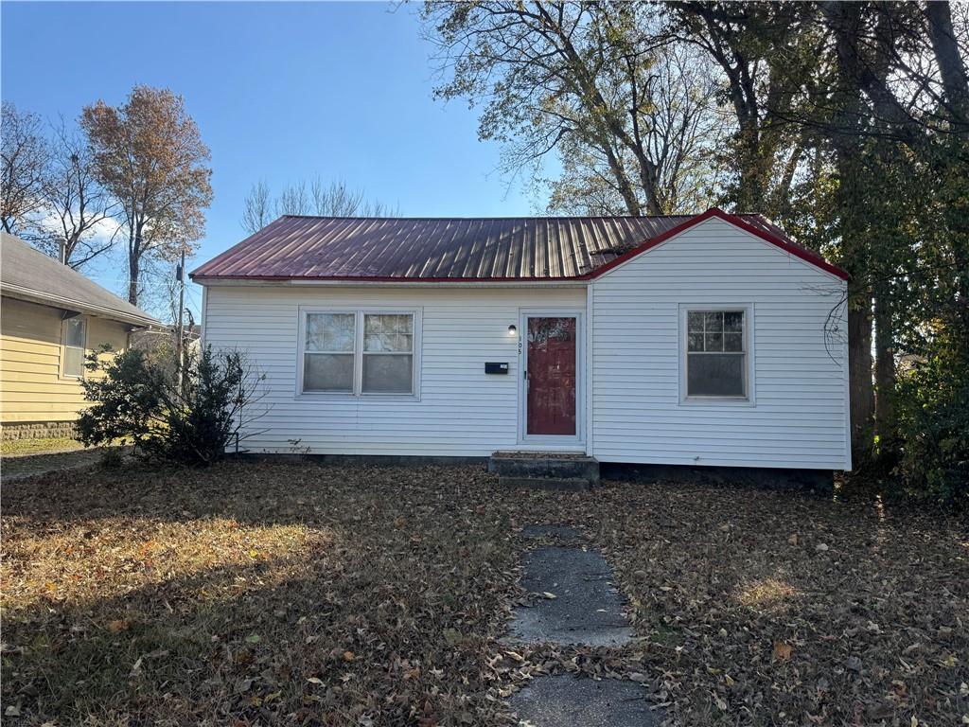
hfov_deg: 71.6
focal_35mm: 24
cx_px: 484
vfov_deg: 56.8
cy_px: 364
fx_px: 672
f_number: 1.78
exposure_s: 1/1869
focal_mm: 6.76
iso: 80
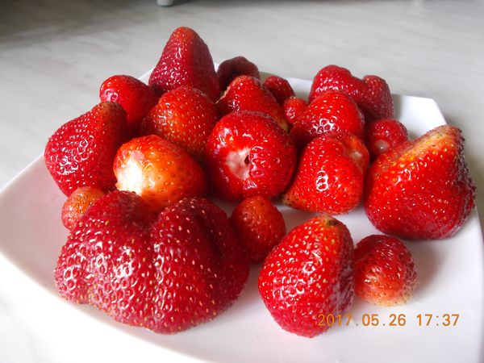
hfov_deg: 67.3
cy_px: 182
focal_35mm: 26
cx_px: 242
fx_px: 364
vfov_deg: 53.1
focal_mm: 4.6
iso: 200
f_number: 3.2
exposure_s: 1/20
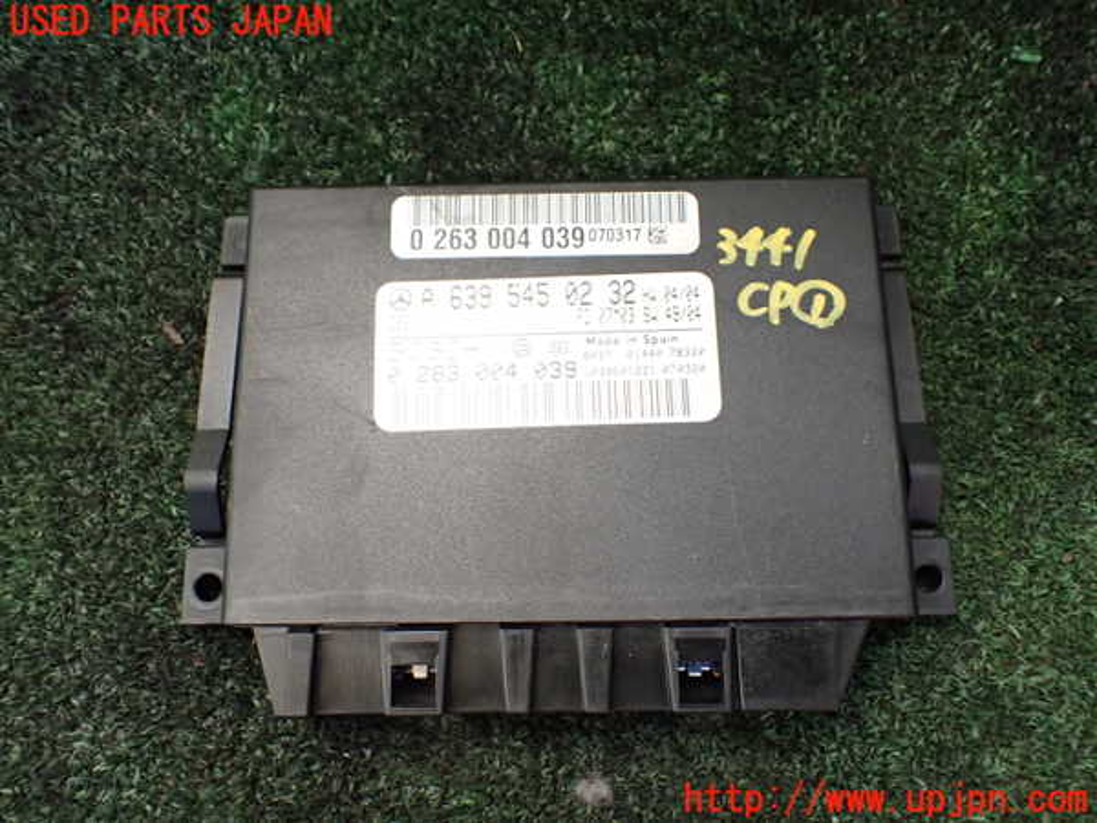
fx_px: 951
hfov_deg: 60.0
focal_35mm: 30
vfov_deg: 46.8
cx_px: 548
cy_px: 412
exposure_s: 1/125
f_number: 2.3
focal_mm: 5.4
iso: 500
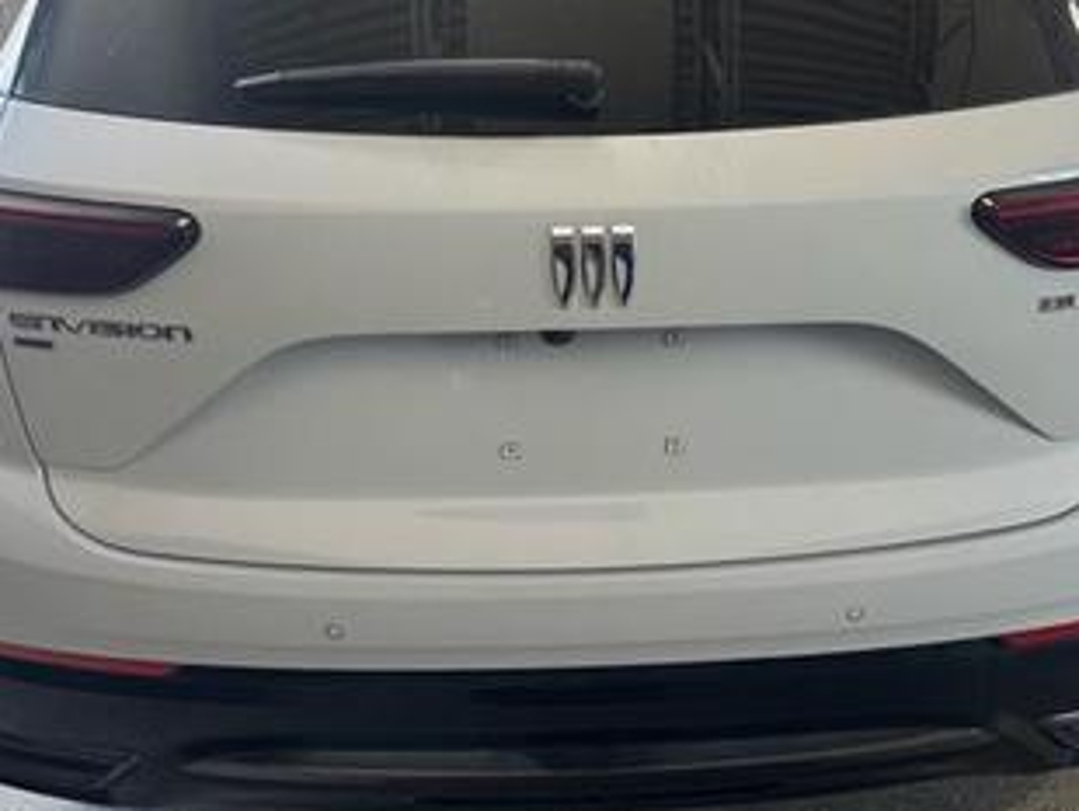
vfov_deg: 36.3
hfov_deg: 47.8
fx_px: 1217
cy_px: 240
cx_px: 595
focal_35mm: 39
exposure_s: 1/60
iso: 160
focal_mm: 6.76
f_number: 1.78
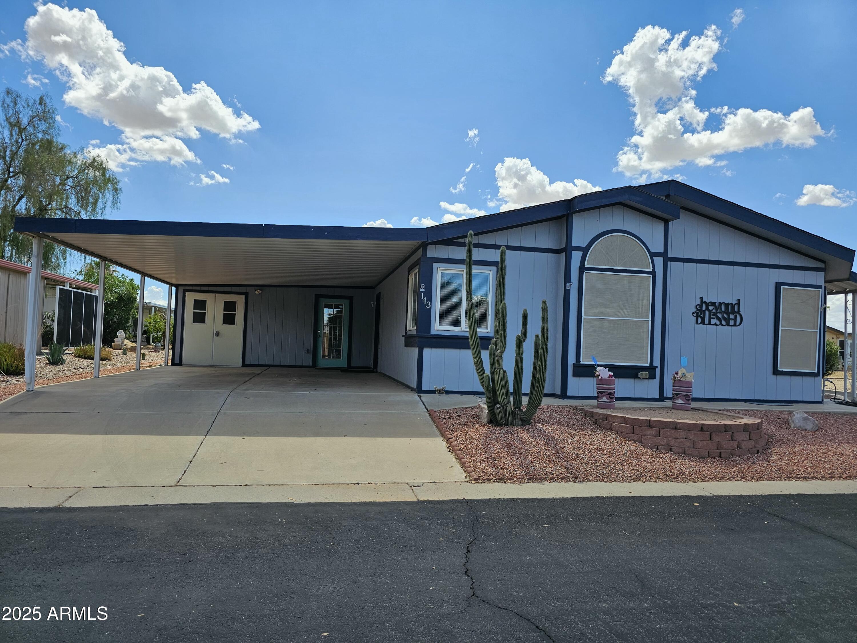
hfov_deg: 73.9
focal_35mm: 23
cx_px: 428
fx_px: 569
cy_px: 322
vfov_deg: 58.9
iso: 20
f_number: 1.7
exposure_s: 1/1154
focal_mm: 6.3
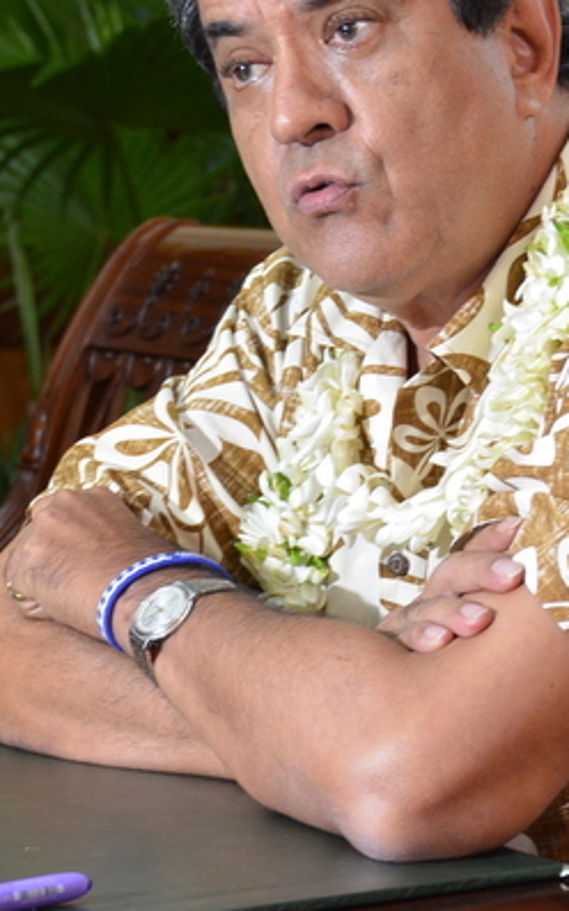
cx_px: 259
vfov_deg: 16.9
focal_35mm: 123
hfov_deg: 10.6
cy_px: 348
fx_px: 3053
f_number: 6.3
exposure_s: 1/25
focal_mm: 40
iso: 1250
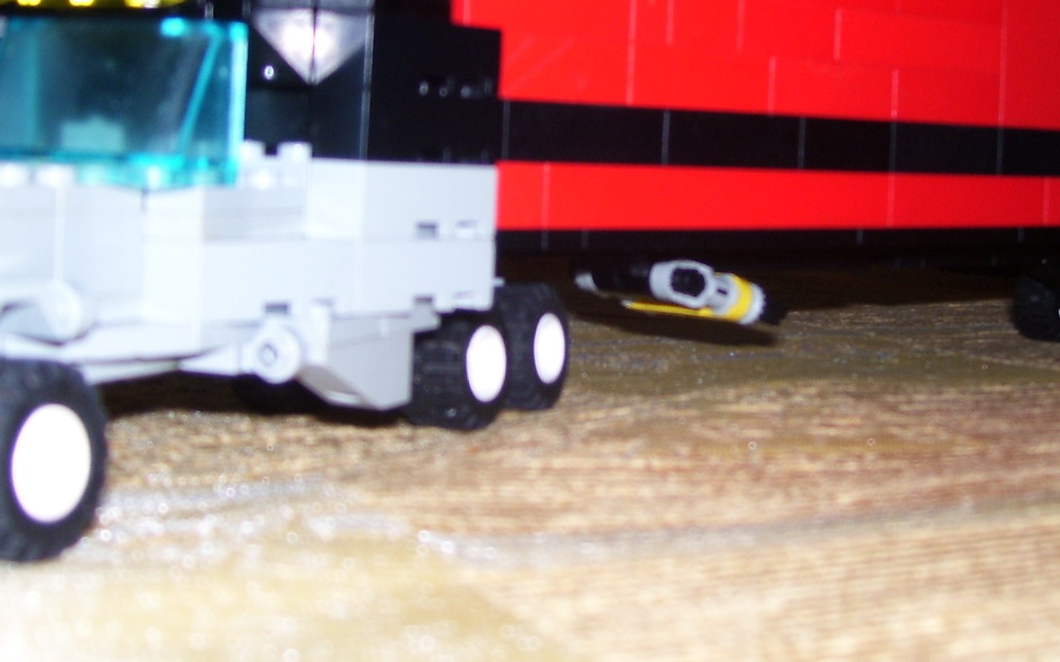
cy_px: 205
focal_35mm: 63
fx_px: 1820
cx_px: 602
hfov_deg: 32.4
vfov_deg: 20.5
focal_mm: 6
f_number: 2.7
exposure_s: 1/60
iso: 80
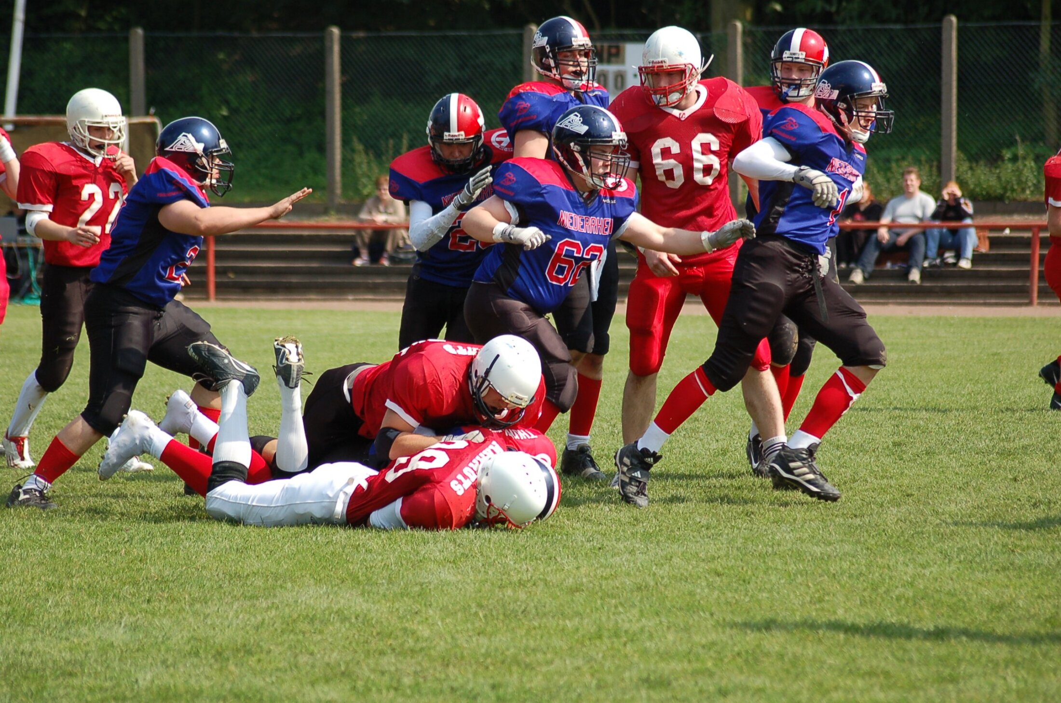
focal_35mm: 202
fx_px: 5957
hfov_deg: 10.2
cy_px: 352
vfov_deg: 6.8
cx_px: 530
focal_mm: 135
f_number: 4.5
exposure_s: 1/1000
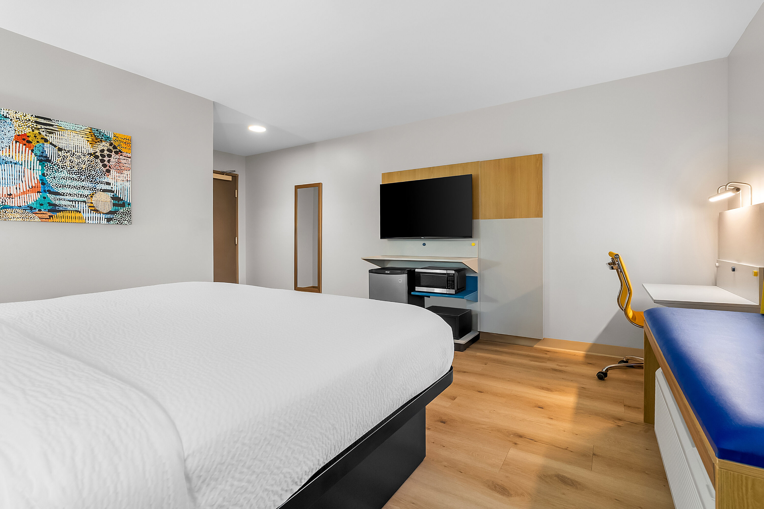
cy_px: 254
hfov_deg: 96.7
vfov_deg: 73.7
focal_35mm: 16
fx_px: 340
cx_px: 382
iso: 400
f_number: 9
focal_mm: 16
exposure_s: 1.6
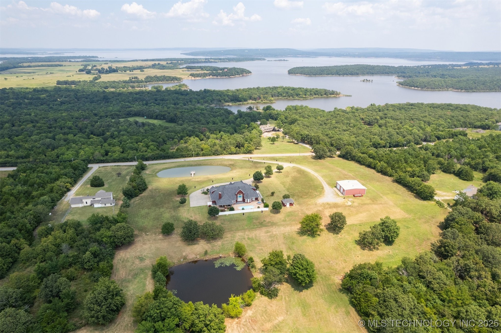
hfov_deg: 78.6
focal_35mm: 22
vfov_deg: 57.2
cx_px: 250
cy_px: 166
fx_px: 306
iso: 110
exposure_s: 1/1250
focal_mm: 8.38
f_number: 2.8
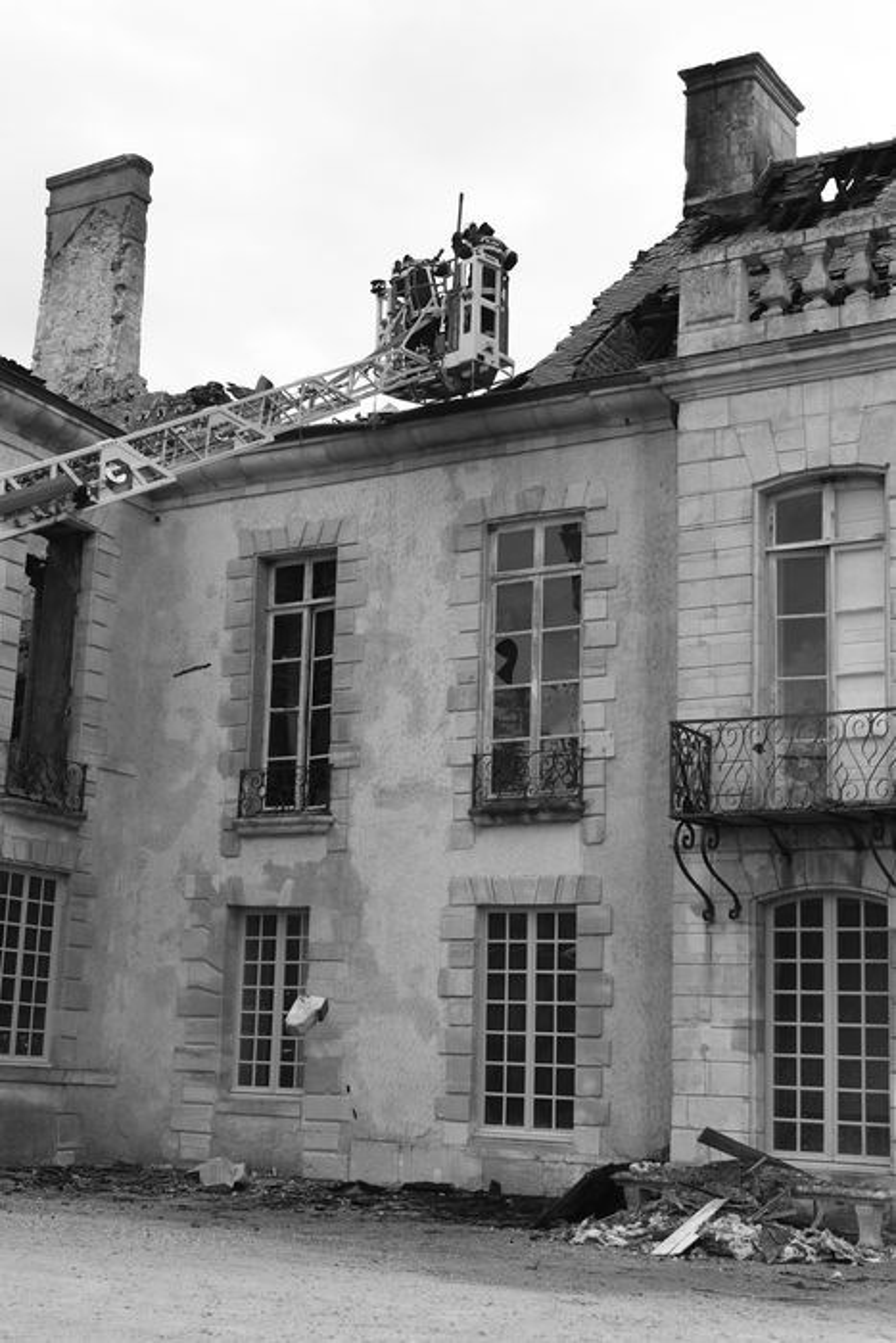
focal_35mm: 50
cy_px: 672
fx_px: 1866
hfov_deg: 27.0
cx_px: 448
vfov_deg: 39.6
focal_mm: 50
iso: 320
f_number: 5
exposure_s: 1/1600
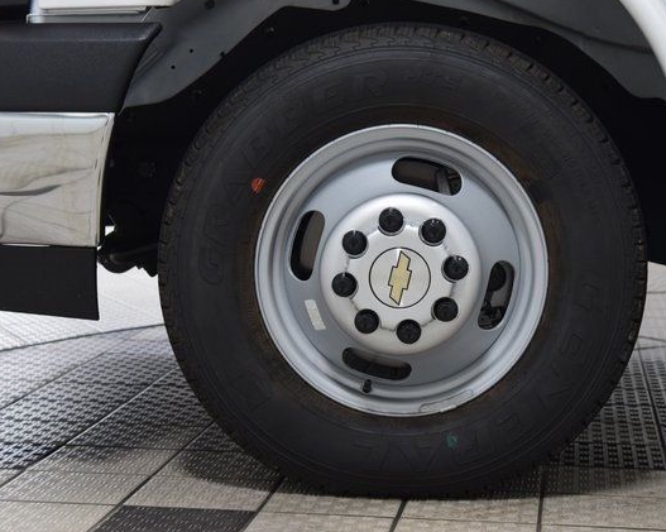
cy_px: 266
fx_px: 1753
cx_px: 389
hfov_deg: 21.5
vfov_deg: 17.3
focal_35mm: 89
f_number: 5.6
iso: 1600
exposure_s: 1/60
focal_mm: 52
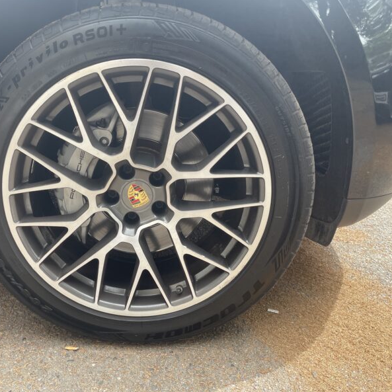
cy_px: 196
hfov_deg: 52.1
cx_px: 151
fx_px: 397
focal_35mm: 31
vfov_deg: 52.5
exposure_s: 1/301
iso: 32
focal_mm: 4.2
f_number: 1.6
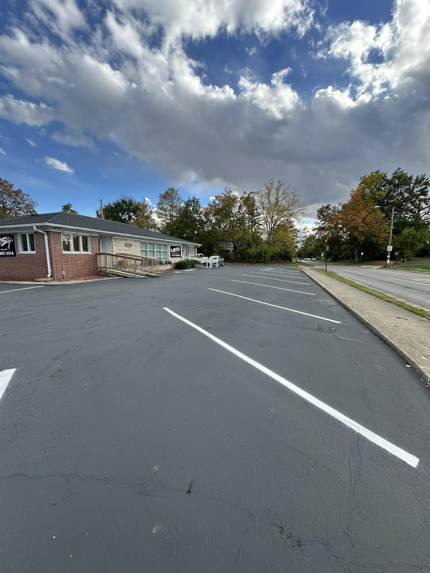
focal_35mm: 14
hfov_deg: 85.7
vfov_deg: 102.1
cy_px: 286
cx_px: 215
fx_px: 232
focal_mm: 2.22
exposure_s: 1/504
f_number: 2.2
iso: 40
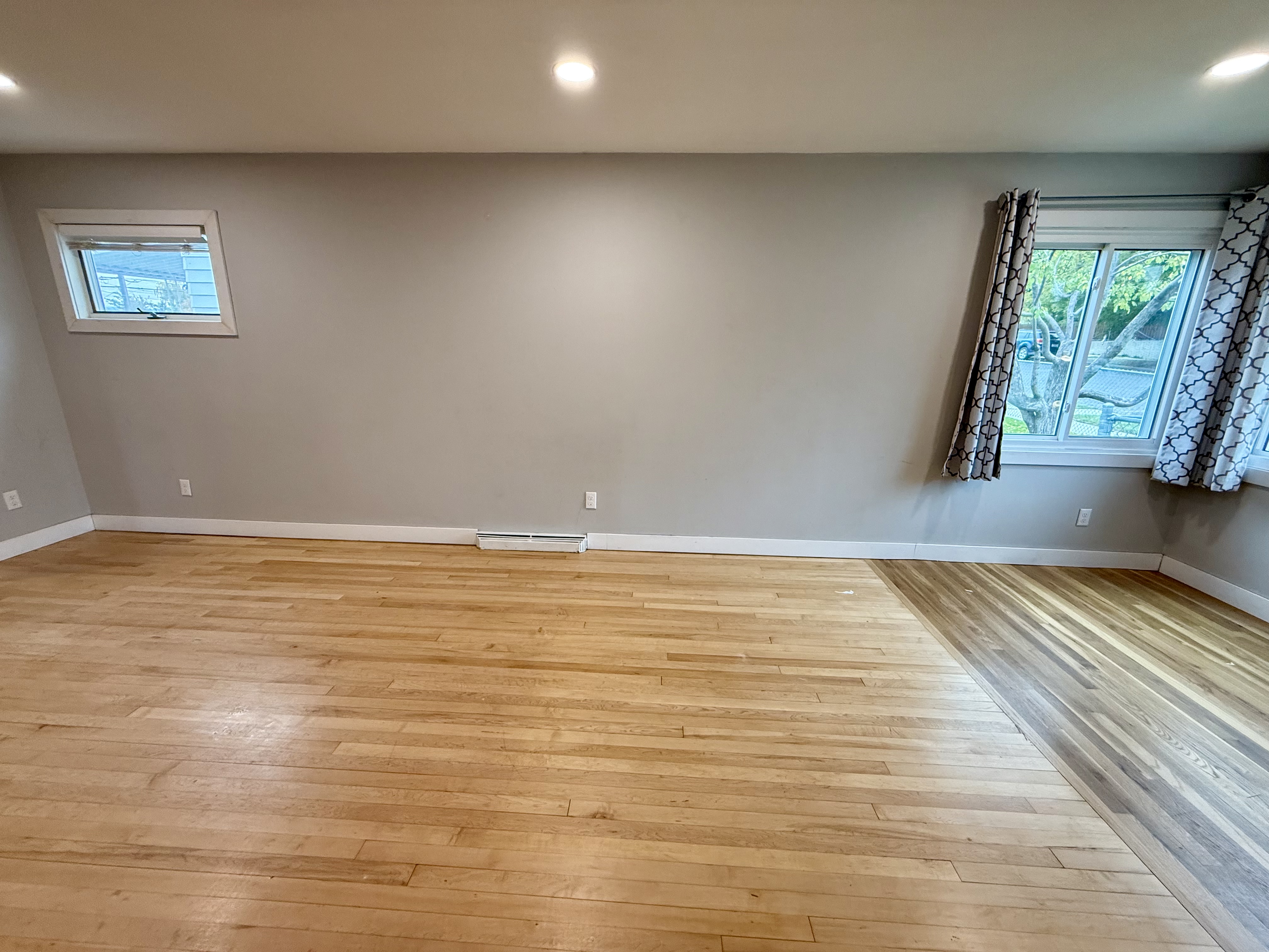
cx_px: 634
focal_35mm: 14
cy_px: 476
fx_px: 513
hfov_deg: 102.1
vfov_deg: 85.7
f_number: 2.2
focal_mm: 2.22
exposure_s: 1/120
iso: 250
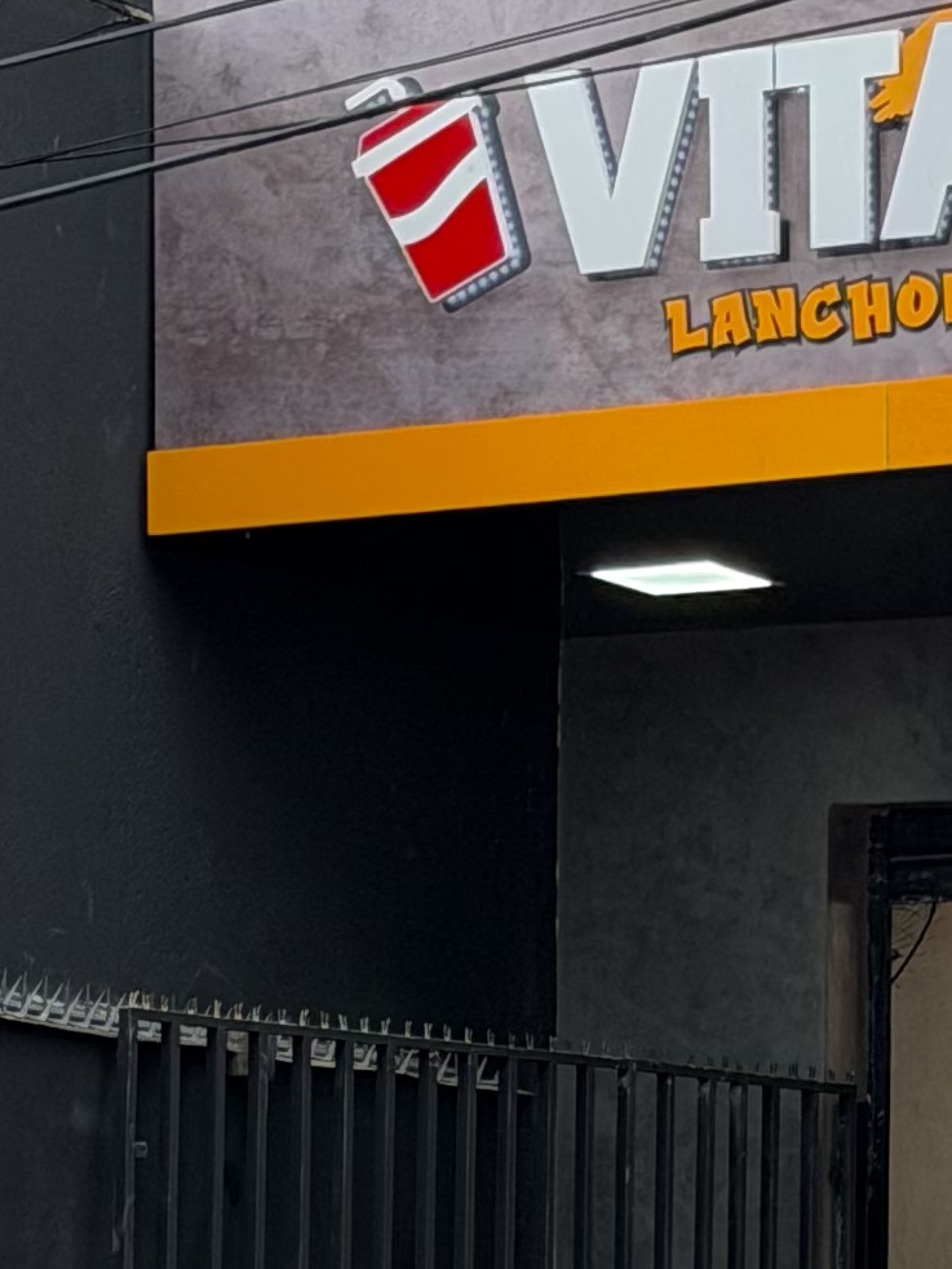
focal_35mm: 197
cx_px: 1035
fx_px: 7221
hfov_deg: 7.5
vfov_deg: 9.9
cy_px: 1334
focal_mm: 6.76
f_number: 1.78
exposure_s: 1/481
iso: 80
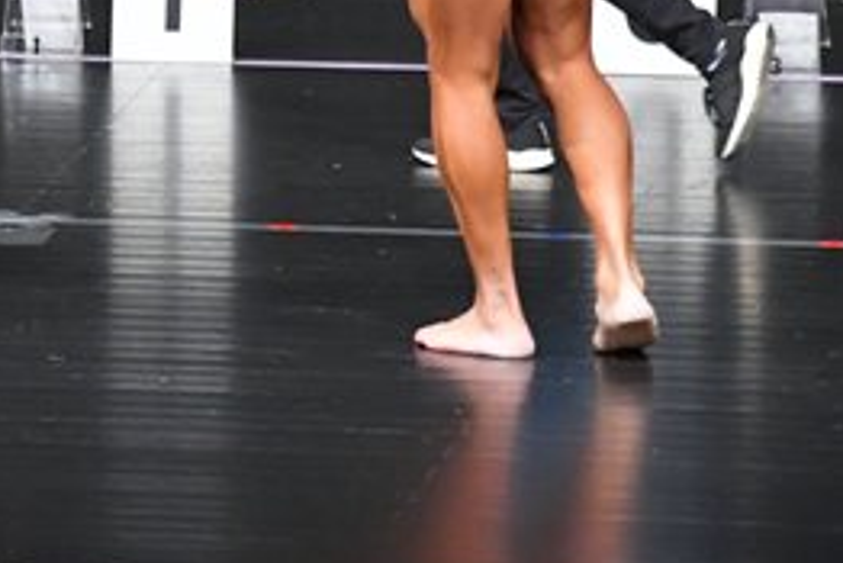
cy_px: -113
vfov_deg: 1.8
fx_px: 17665
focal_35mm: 754
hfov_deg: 2.7
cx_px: -262
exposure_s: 1/400
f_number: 5.6
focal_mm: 170
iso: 5000
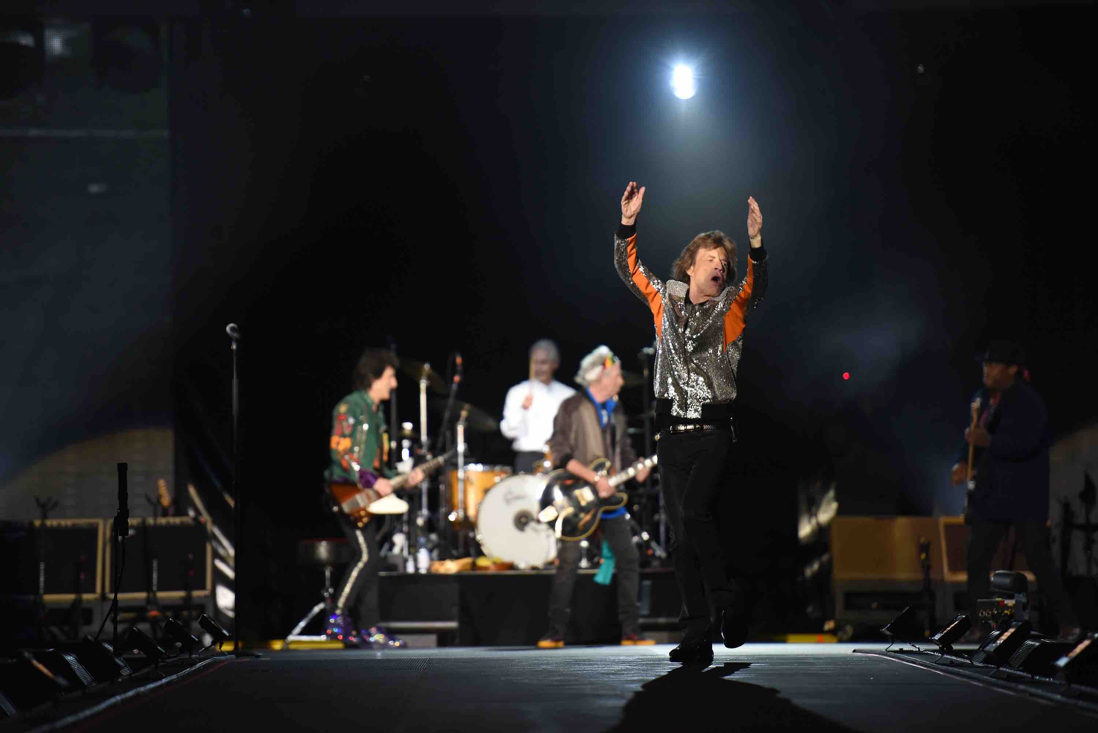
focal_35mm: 200
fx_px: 6101
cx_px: 549
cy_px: 366
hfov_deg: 10.3
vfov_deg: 6.9
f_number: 2.8
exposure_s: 1/800
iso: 1000
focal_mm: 200
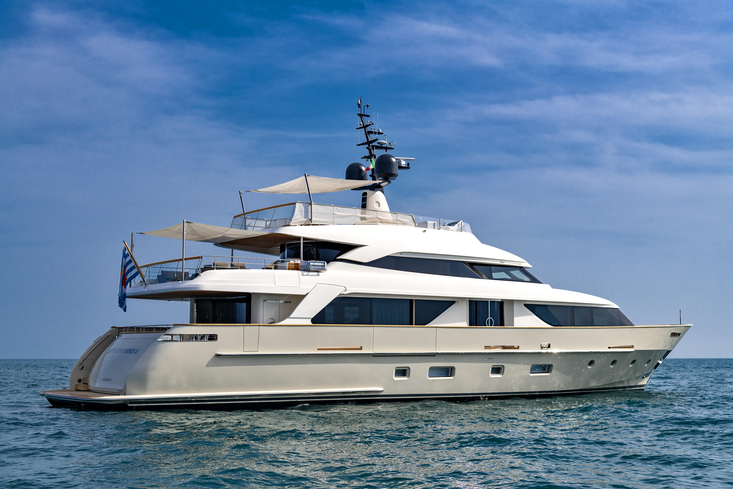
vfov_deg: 29.2
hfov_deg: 42.7
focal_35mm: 46
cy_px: 244
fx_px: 937
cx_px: 366
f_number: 5.6
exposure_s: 1/640
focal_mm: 46
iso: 31
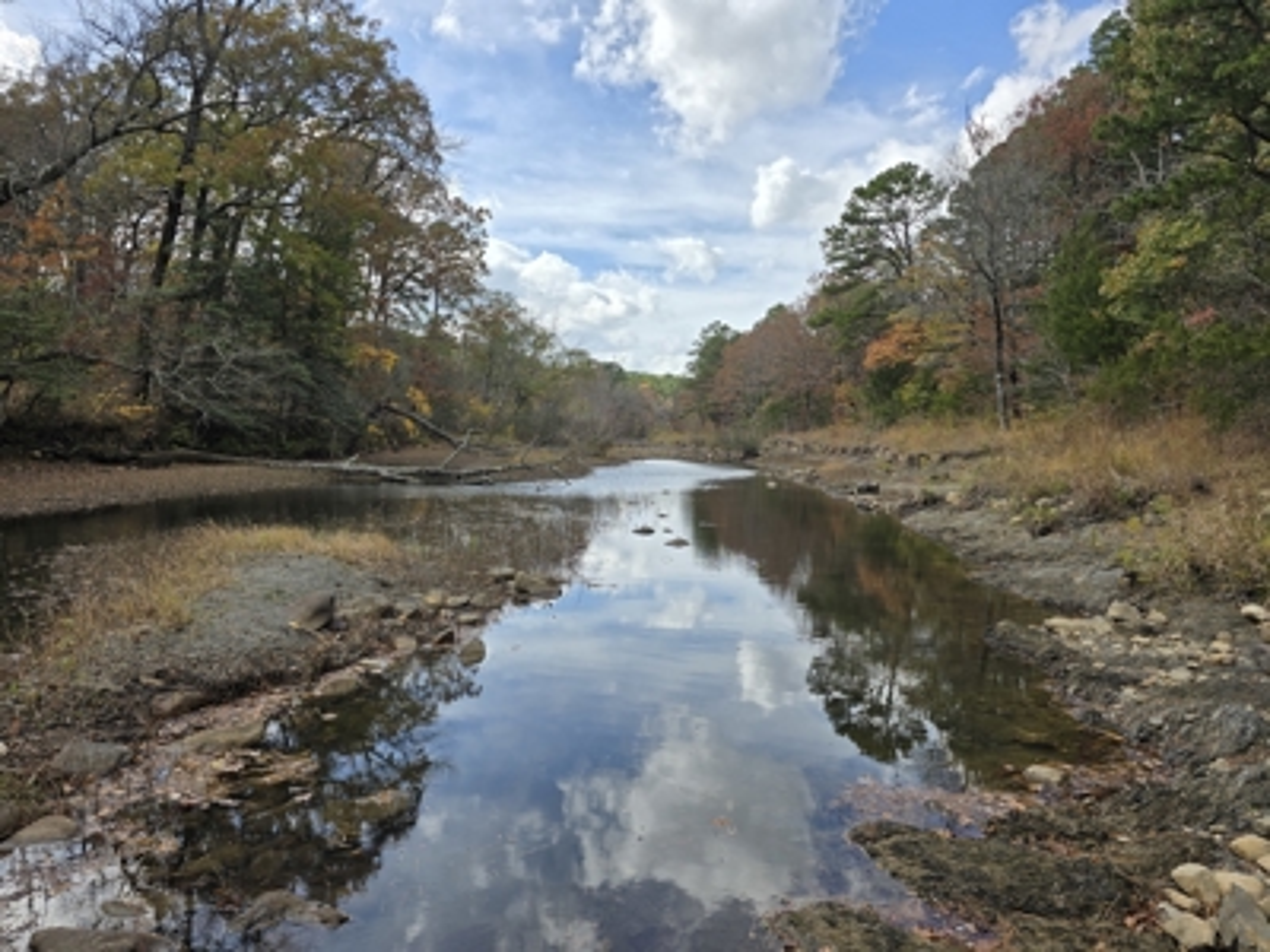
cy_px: 476
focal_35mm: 23
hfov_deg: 73.9
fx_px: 844
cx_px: 635
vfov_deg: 58.9
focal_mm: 6.3
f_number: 1.7
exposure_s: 1/609
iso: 12
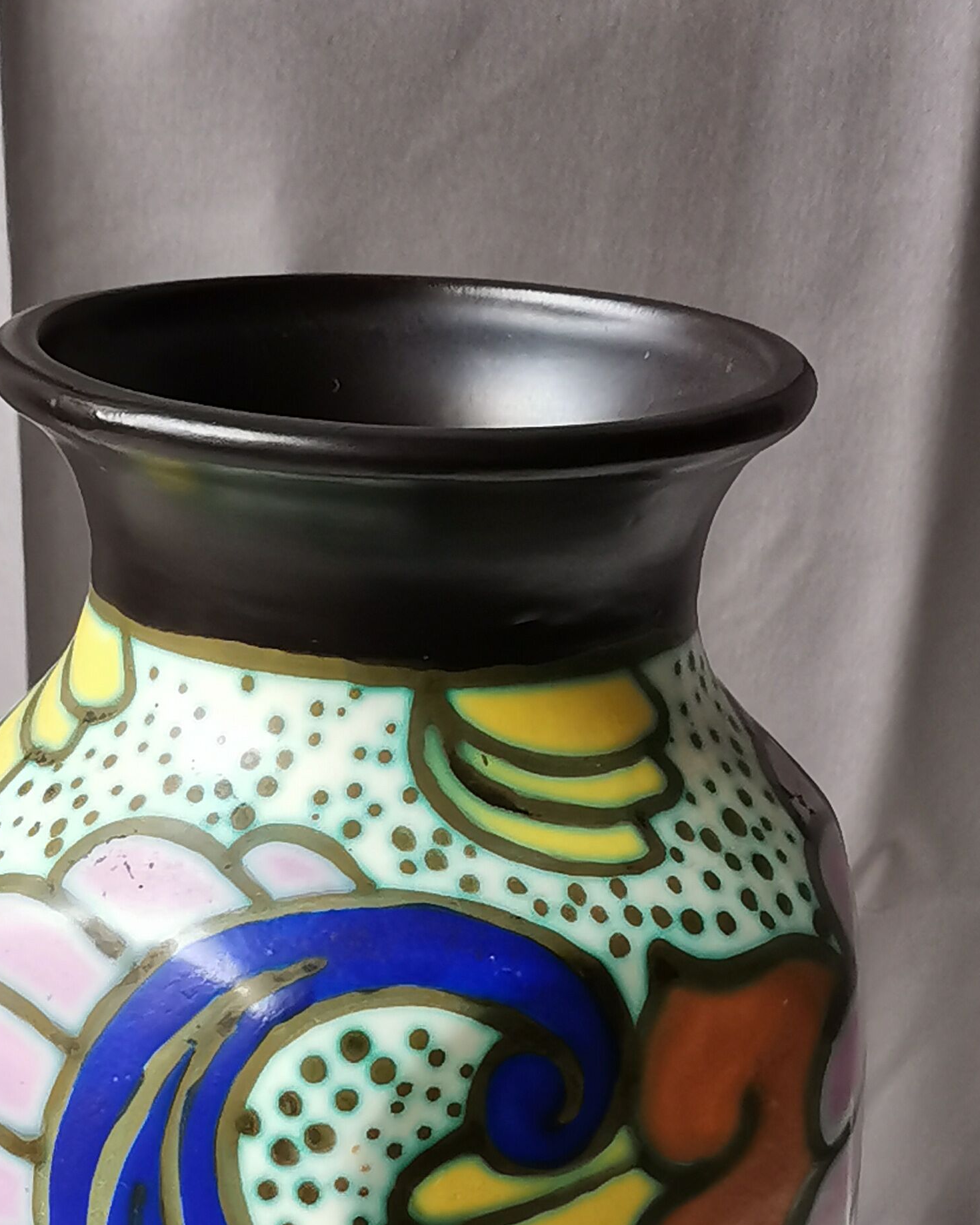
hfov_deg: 16.5
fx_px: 3372
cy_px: 1189
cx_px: 413
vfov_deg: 20.0
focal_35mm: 93
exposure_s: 1/100
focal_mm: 5.58
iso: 160
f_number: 1.8
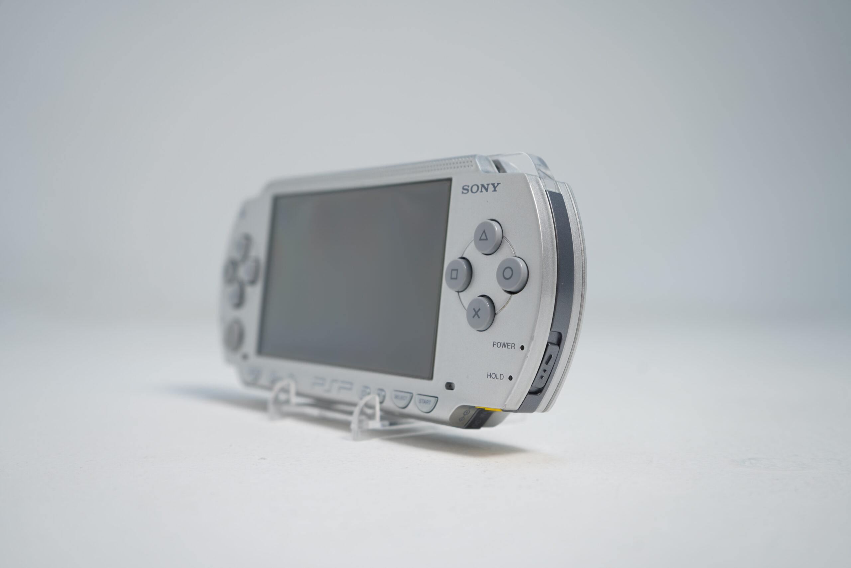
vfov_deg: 32.6
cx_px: 426
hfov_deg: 47.4
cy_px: 284
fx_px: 969
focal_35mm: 41
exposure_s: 1/8
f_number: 5.6
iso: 64
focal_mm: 41
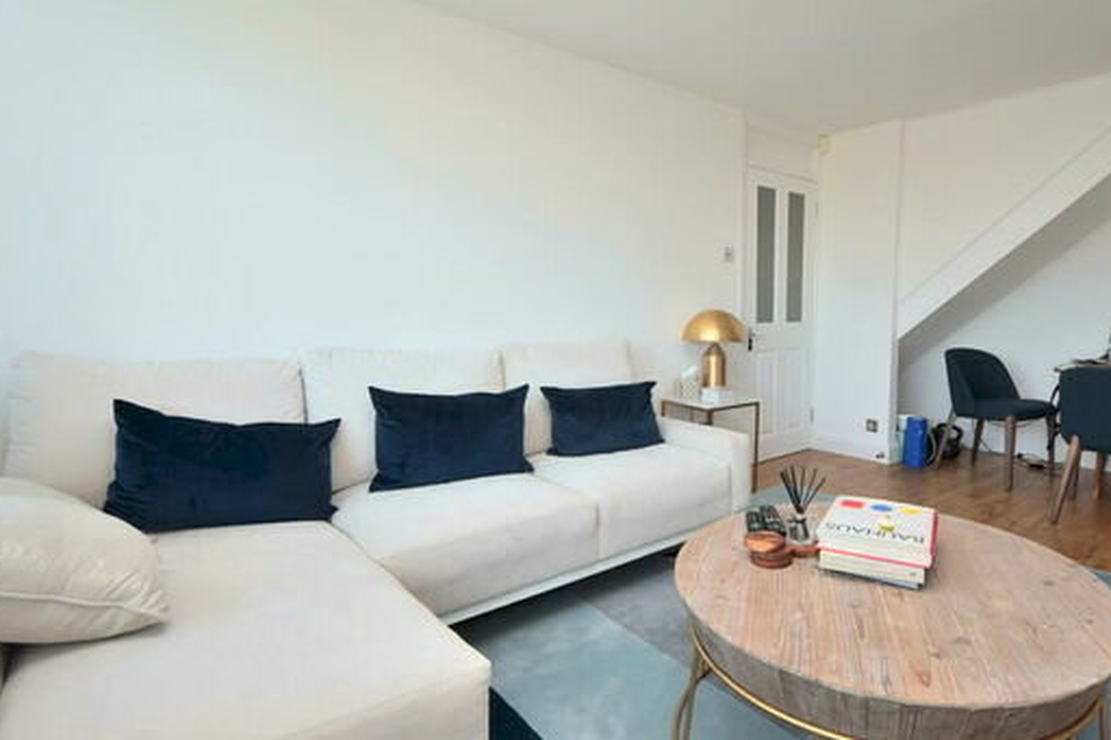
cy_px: 368
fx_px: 823
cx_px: 710
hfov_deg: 66.8
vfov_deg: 48.4
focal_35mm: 27
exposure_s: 1/125
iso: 640
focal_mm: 13
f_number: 5.6
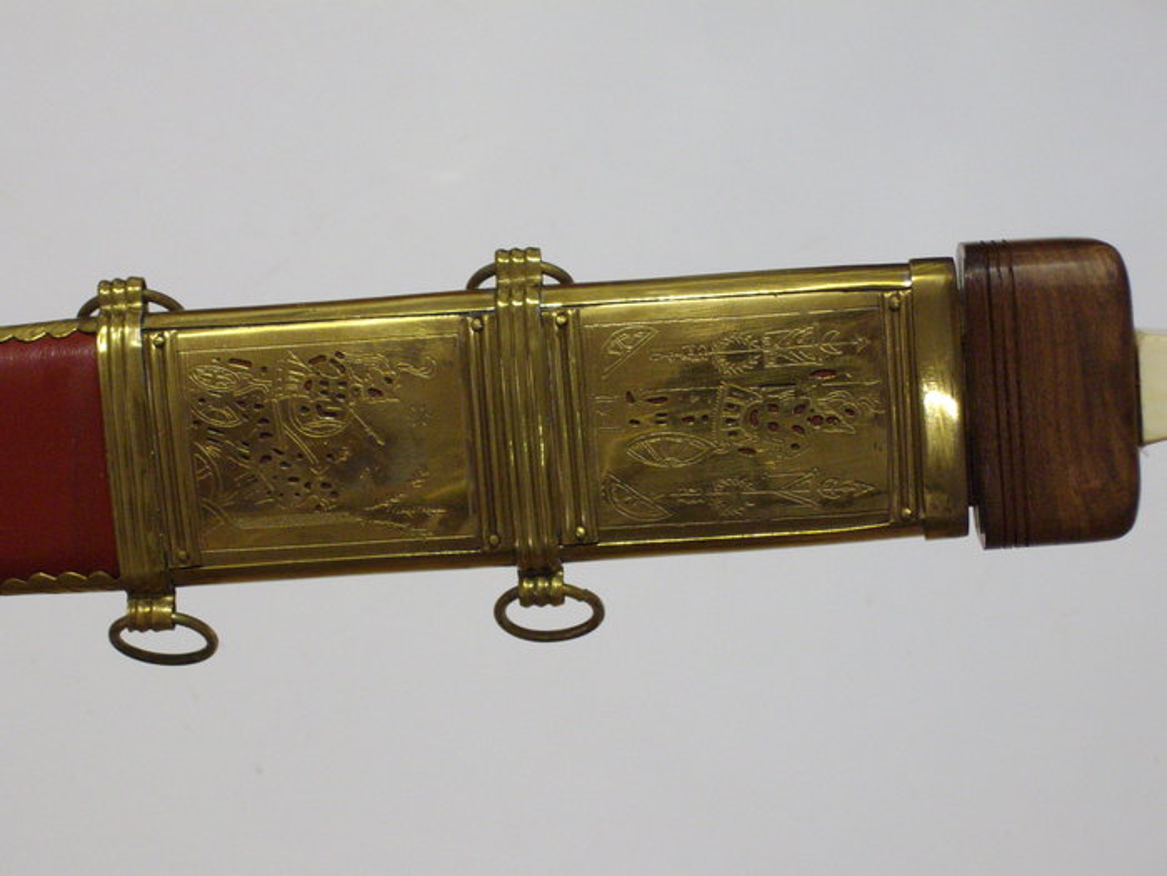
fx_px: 2933
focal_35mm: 87
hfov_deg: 22.5
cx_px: 584
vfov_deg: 17.0
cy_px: 438
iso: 320
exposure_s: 1/60
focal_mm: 14
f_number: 4.3
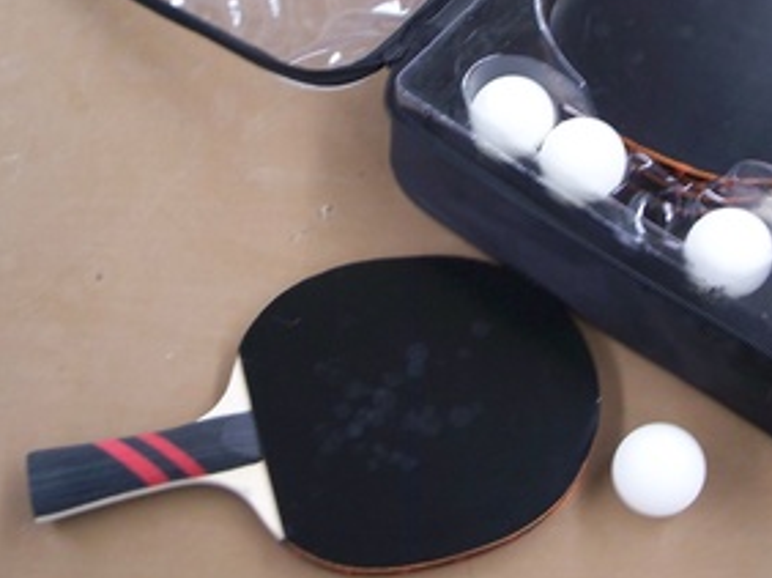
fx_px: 1404
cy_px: 131
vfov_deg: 23.0
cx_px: 520
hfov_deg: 30.5
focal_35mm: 63
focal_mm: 7.8
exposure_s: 1/20
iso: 200
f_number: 2.8
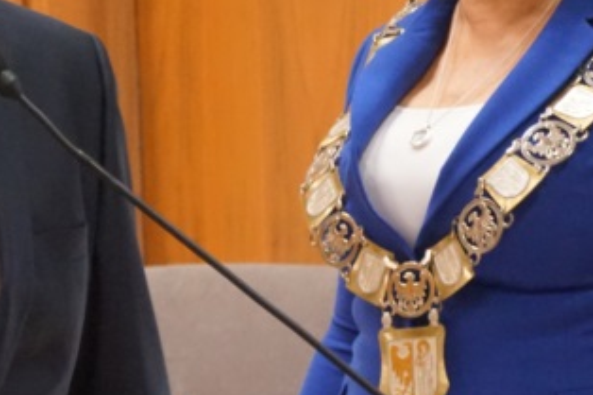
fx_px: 7079
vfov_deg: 3.2
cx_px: 57
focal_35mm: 430
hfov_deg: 4.8
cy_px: 205
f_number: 5.6
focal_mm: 90
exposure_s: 1/100
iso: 3200
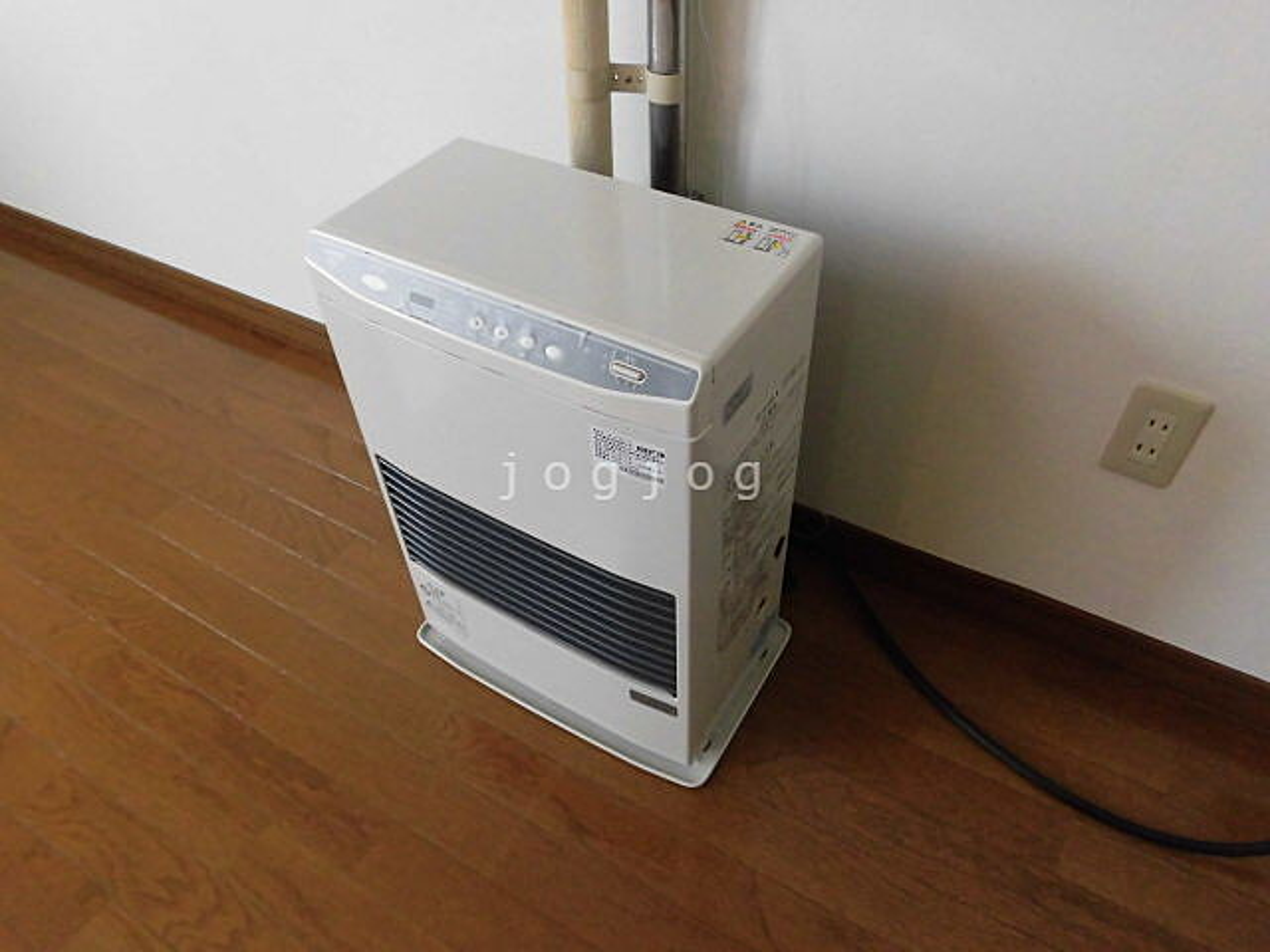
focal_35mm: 24
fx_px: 881
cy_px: 476
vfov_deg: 56.8
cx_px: 635
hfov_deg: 71.6
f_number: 3.1
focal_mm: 4.3
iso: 320
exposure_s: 1/30
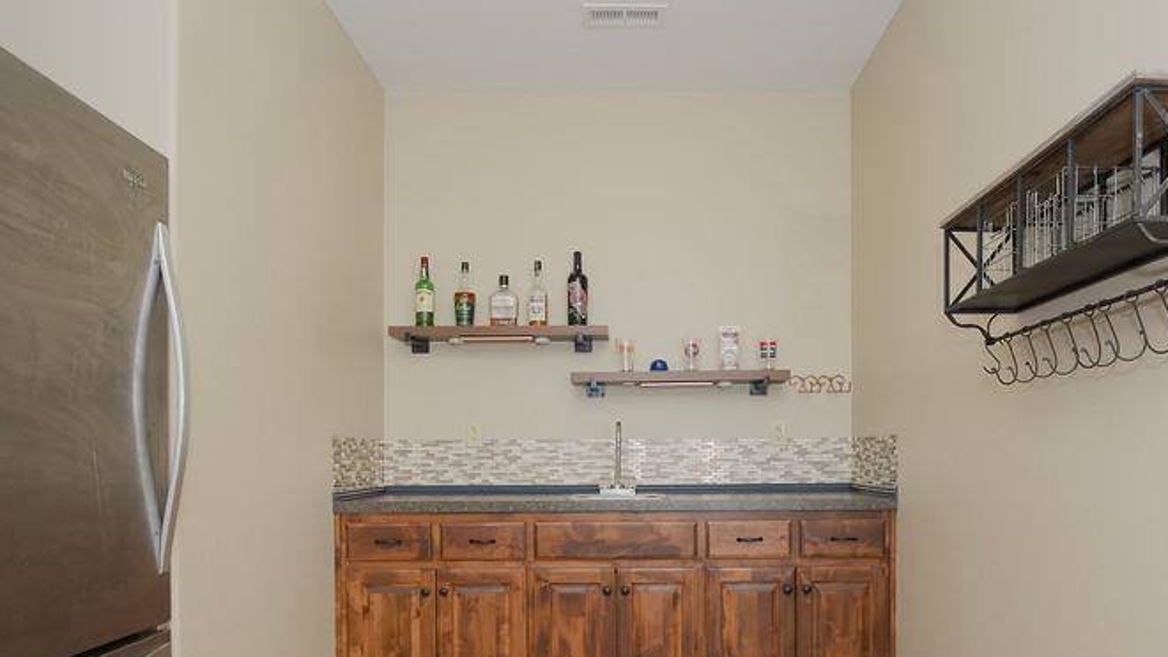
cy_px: 461
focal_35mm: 26
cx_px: 637
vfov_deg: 43.4
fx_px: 805
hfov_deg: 71.8
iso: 1000
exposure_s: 1/160
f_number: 5.6
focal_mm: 16
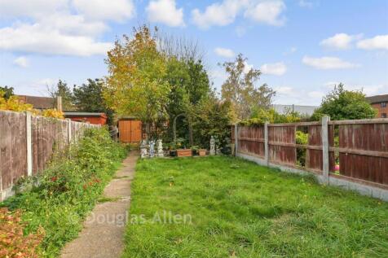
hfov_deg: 96.8
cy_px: 129
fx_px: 172
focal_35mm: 16
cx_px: 194
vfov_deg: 73.7
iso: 125
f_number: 8
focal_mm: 11
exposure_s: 1/80
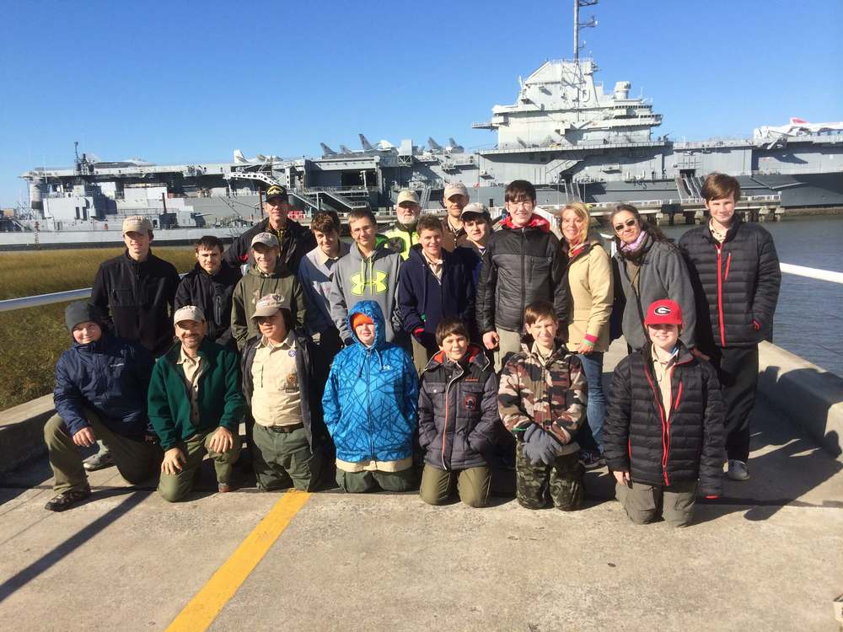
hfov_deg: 60.0
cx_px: 422
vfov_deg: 46.8
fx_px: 731
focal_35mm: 30
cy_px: 316
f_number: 2.2
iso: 32
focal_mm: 4.12
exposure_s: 1/1866
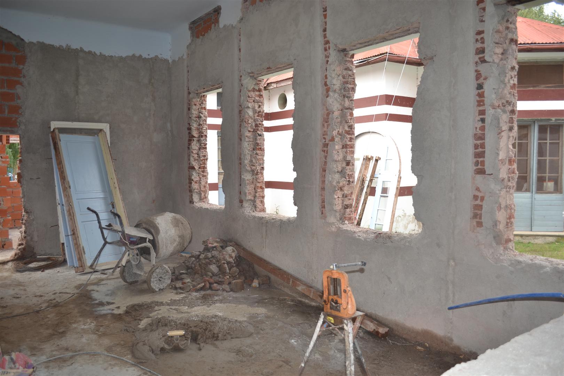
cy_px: 188
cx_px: 282
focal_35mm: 27
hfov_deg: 67.4
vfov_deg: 47.9
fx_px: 423
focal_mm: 18
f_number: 4
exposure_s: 1/125
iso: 100
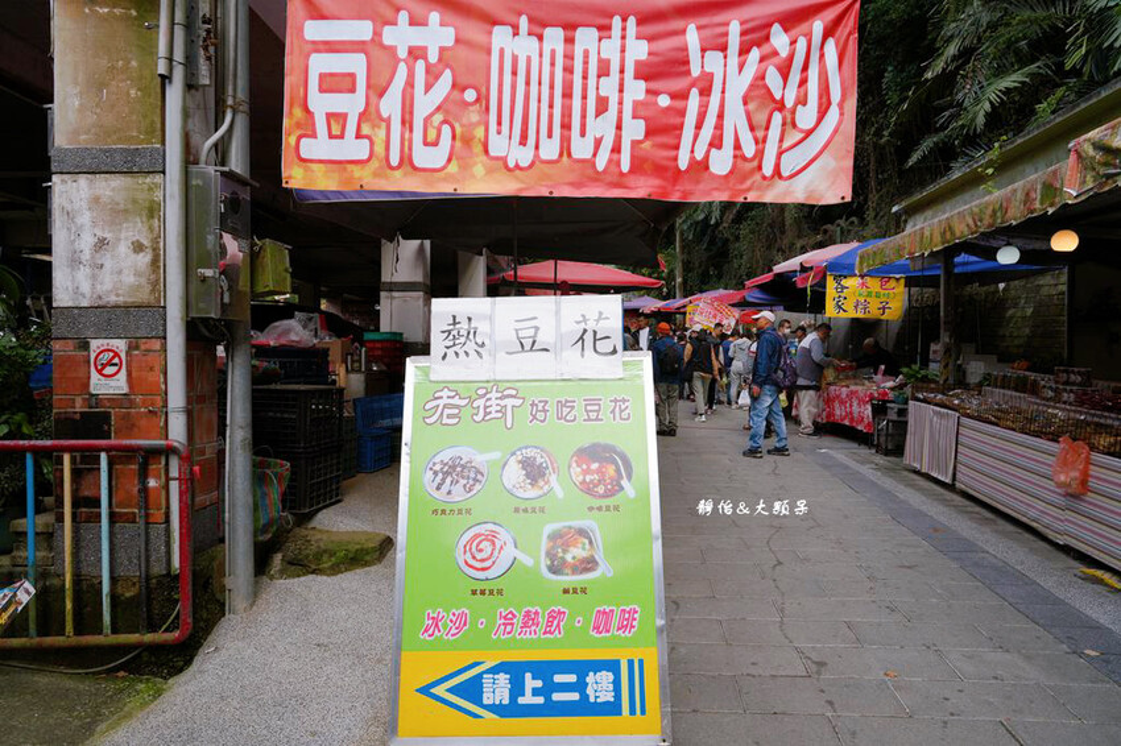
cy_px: 373
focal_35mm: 24
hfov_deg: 73.8
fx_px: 747
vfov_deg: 53.1
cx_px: 560
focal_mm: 24
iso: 320
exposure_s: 1/250
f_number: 8
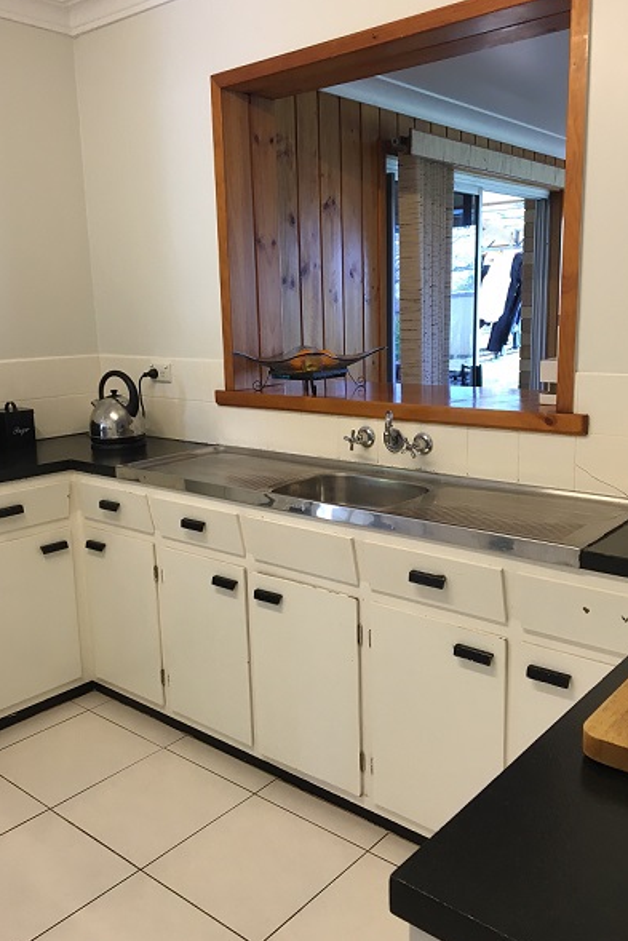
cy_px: 472
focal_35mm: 31
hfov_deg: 42.3
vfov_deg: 60.3
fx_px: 811
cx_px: 321
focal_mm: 4.15
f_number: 2.2
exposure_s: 1/33
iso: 80
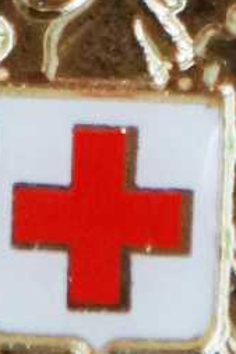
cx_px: 126
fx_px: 20962
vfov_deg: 1.0
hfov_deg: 0.6
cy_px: -348
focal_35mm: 2129
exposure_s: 1/5
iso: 1600
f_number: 6.3
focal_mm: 200
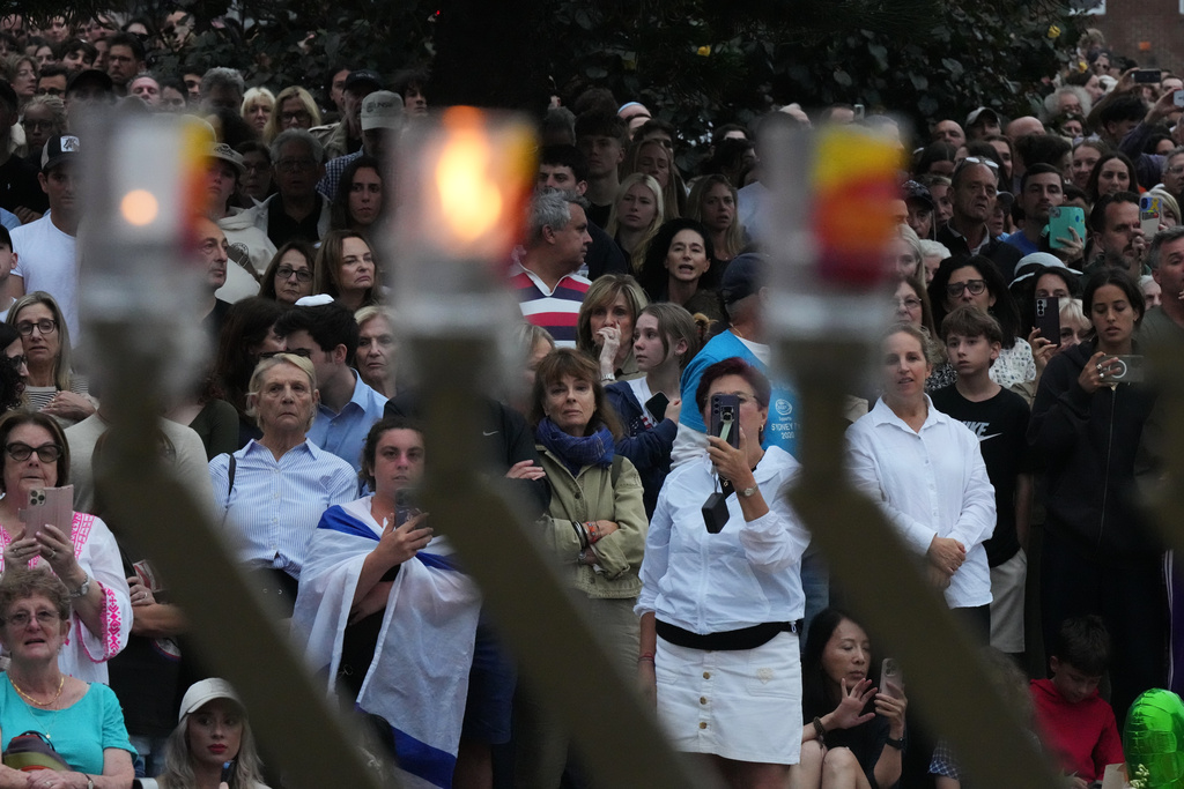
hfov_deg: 12.8
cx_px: 592
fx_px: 5263
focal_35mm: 160
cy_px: 394
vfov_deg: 8.6
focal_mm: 160
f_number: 10
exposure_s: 1/1000
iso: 12800
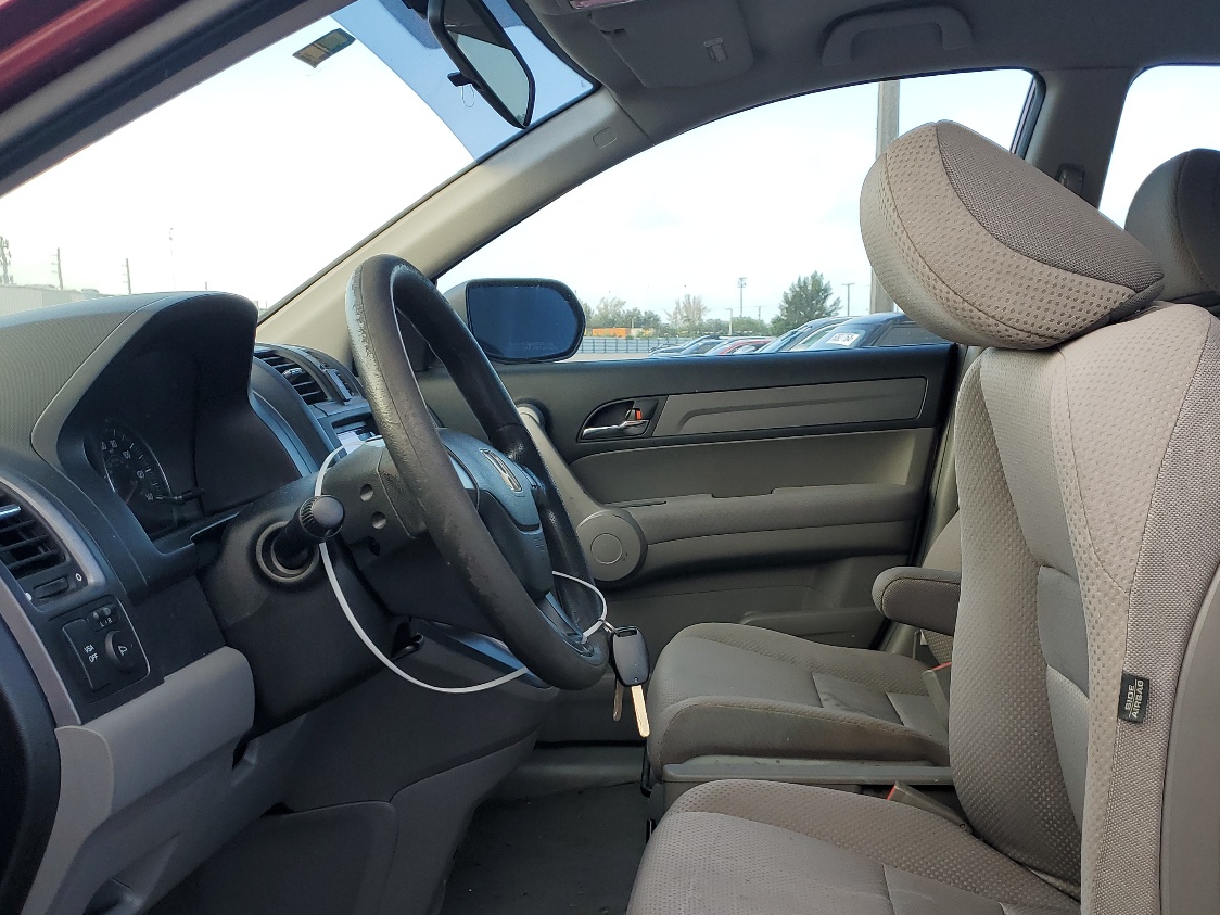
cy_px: 630
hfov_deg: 50.1
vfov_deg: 38.1
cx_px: 647
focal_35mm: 37
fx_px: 1304
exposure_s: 1/333
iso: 50
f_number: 1.5
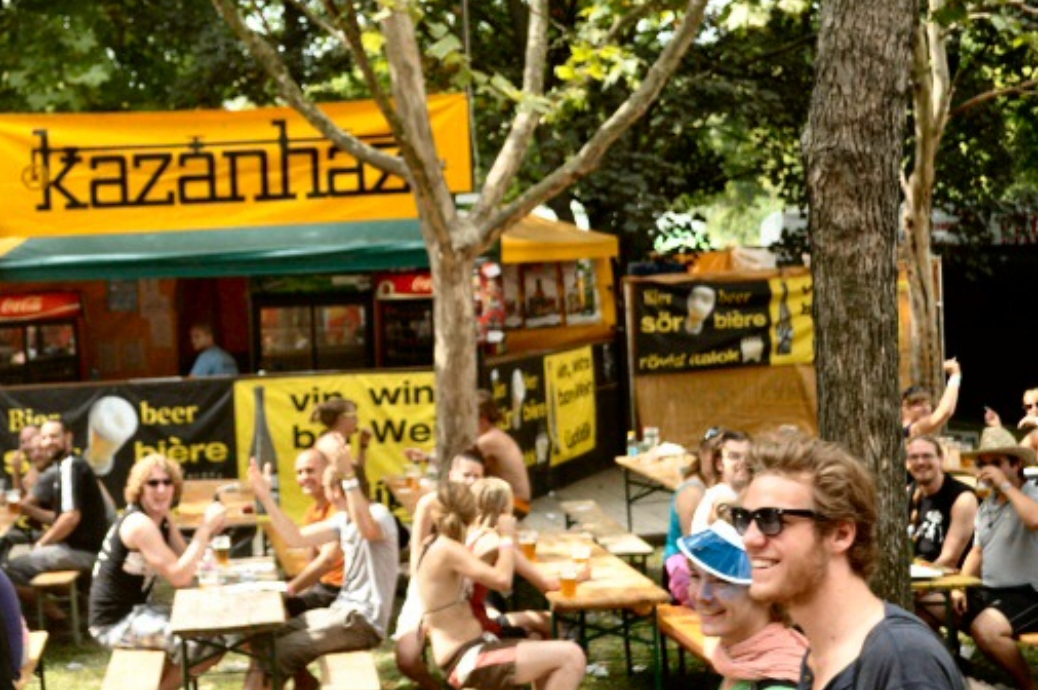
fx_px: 1981
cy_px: 245
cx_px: 338
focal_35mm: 69
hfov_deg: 29.1
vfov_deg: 19.7
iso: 640
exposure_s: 1/500
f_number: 4.5
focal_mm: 29
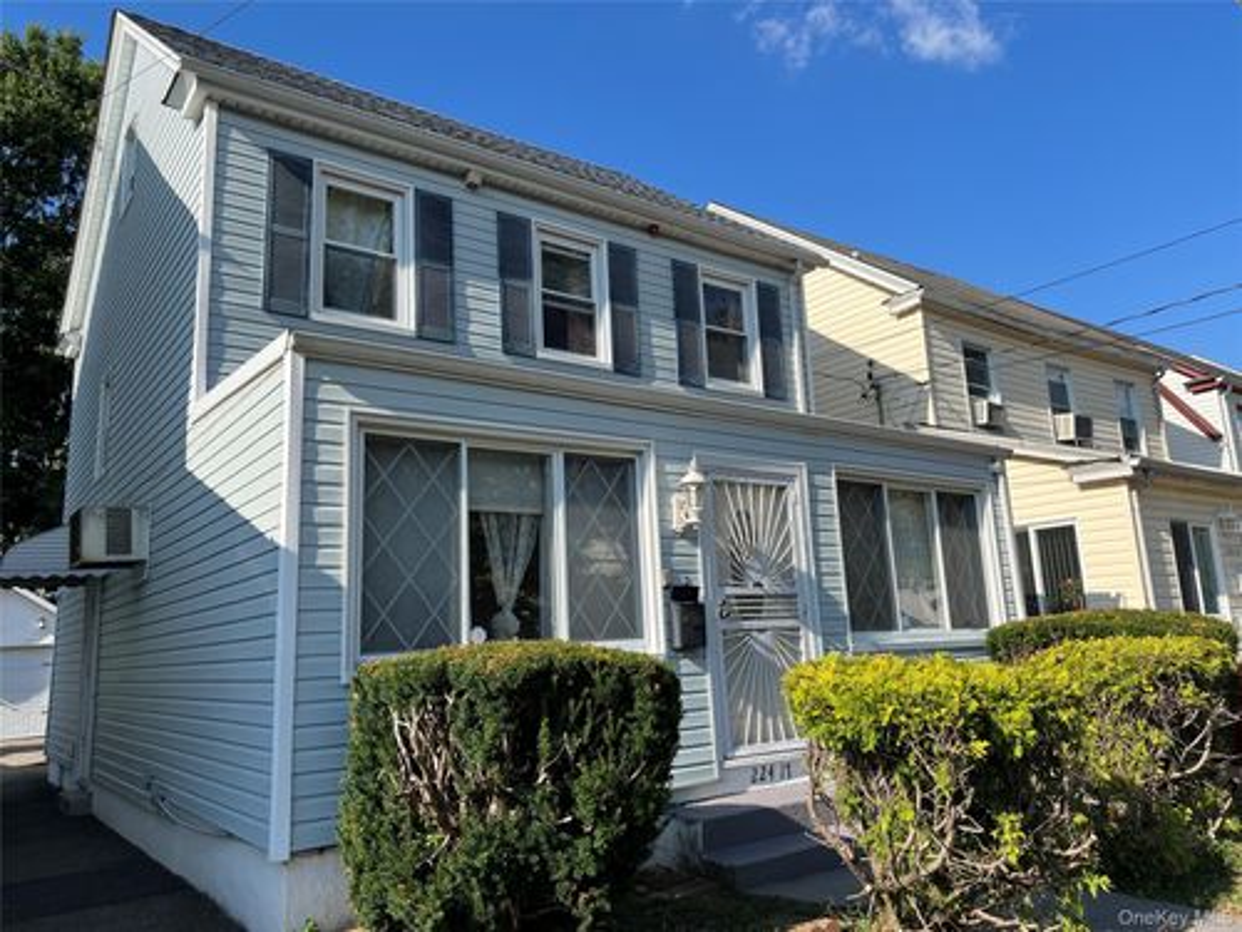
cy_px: 466
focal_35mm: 26
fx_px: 933
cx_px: 621
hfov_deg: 67.3
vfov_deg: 53.1
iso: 50
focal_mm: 5.7
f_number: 1.5
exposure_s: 1/2841
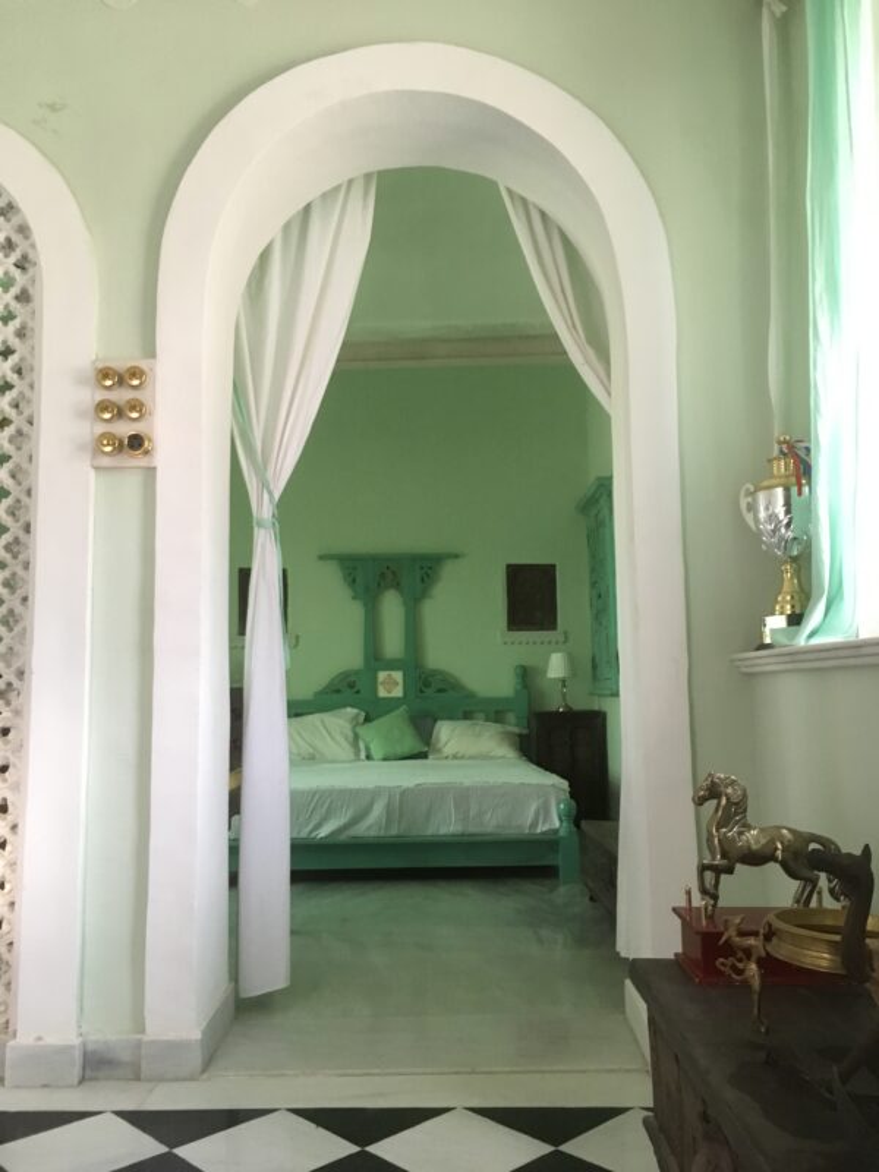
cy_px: 586
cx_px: 440
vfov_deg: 61.7
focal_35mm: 29
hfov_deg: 48.2
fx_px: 982
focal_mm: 4.15
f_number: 2.2
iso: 200
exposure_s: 1/25
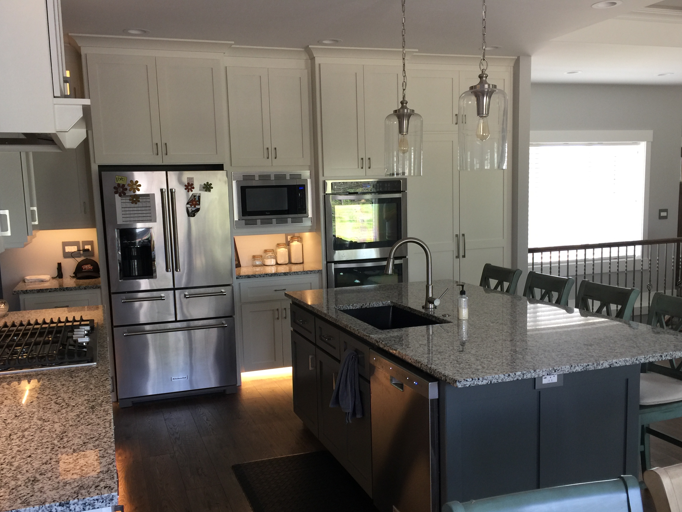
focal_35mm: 33
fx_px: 650
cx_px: 331
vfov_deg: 42.8
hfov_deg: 55.3
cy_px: 291
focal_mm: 4.15
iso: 32
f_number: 2.2
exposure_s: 1/15
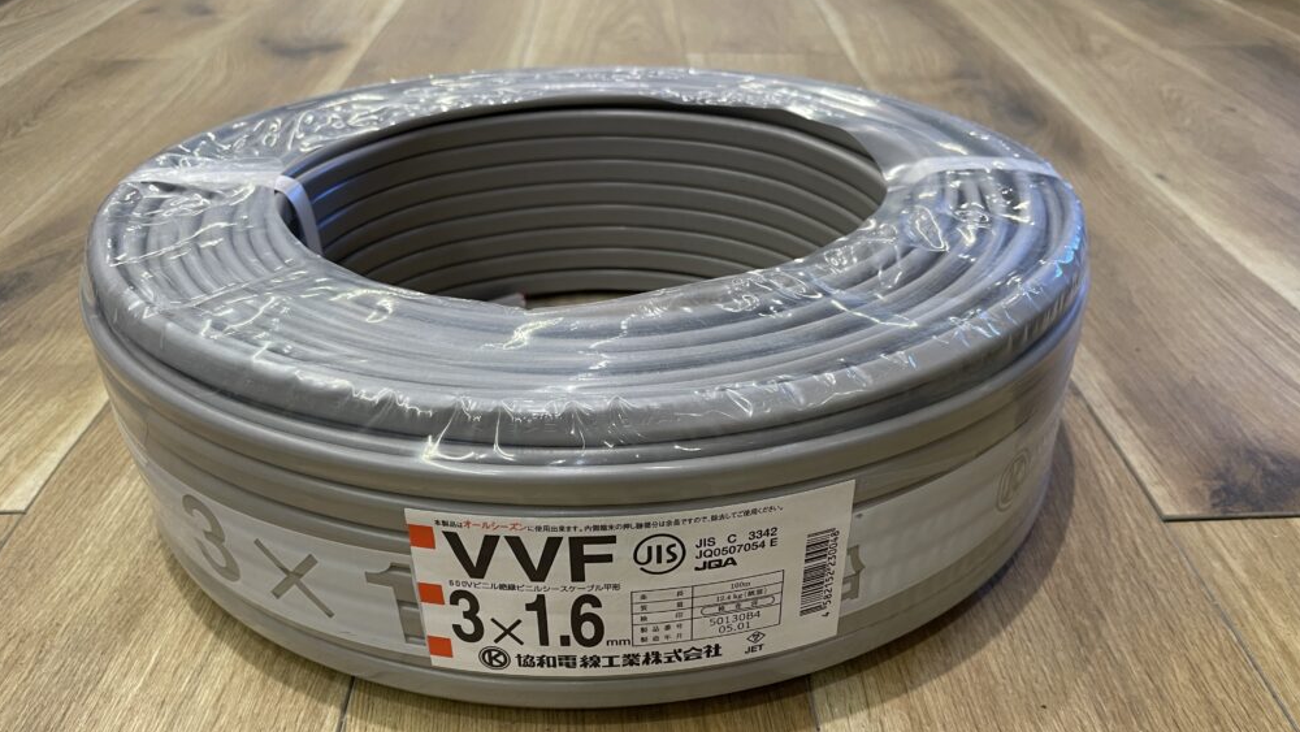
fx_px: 1000
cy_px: 485
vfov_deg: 39.7
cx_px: 659
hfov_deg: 66.1
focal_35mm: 29
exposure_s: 1/50
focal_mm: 4.2
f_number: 1.6
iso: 80
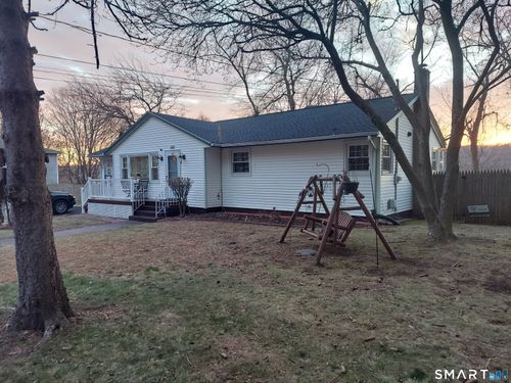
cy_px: 192
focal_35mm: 24
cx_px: 256
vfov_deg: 56.8
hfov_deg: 71.6
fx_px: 354
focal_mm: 5.23
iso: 160
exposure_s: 1/50
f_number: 1.8
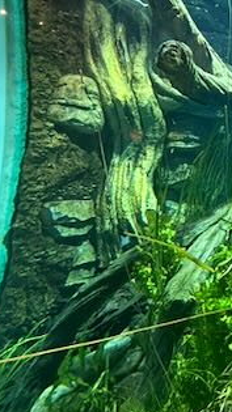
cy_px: 146
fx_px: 339
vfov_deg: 61.5
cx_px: 299
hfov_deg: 30.2
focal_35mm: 31
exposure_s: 1/60
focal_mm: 2.22
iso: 400
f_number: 2.2
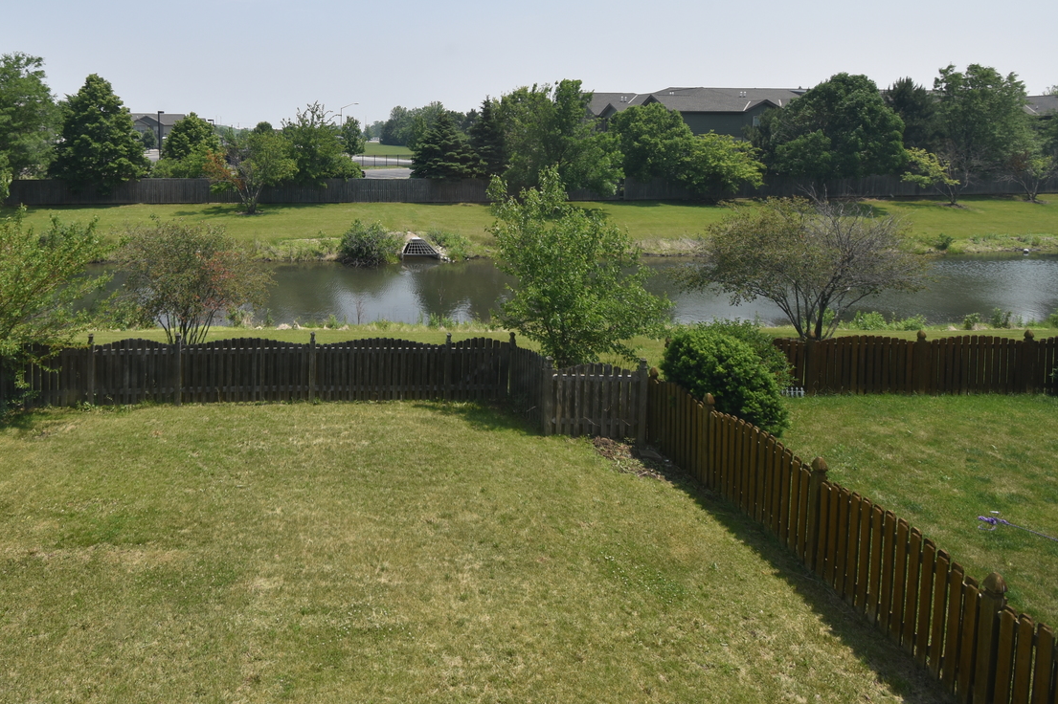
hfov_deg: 75.8
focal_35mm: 22
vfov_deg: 55.4
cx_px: 342
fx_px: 646
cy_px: 208
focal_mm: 10
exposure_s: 1/500
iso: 100
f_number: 6.3
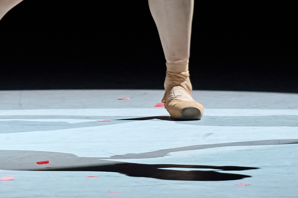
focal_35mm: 957
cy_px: -249
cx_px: -112
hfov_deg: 2.2
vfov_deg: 1.4
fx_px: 7918
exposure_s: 1/400
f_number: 3.5
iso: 2500
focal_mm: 170
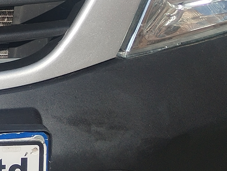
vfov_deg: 10.6
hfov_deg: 13.0
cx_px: -207
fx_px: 886
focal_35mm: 135
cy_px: -82
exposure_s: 1/1774
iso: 100
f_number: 1.8
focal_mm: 4.75
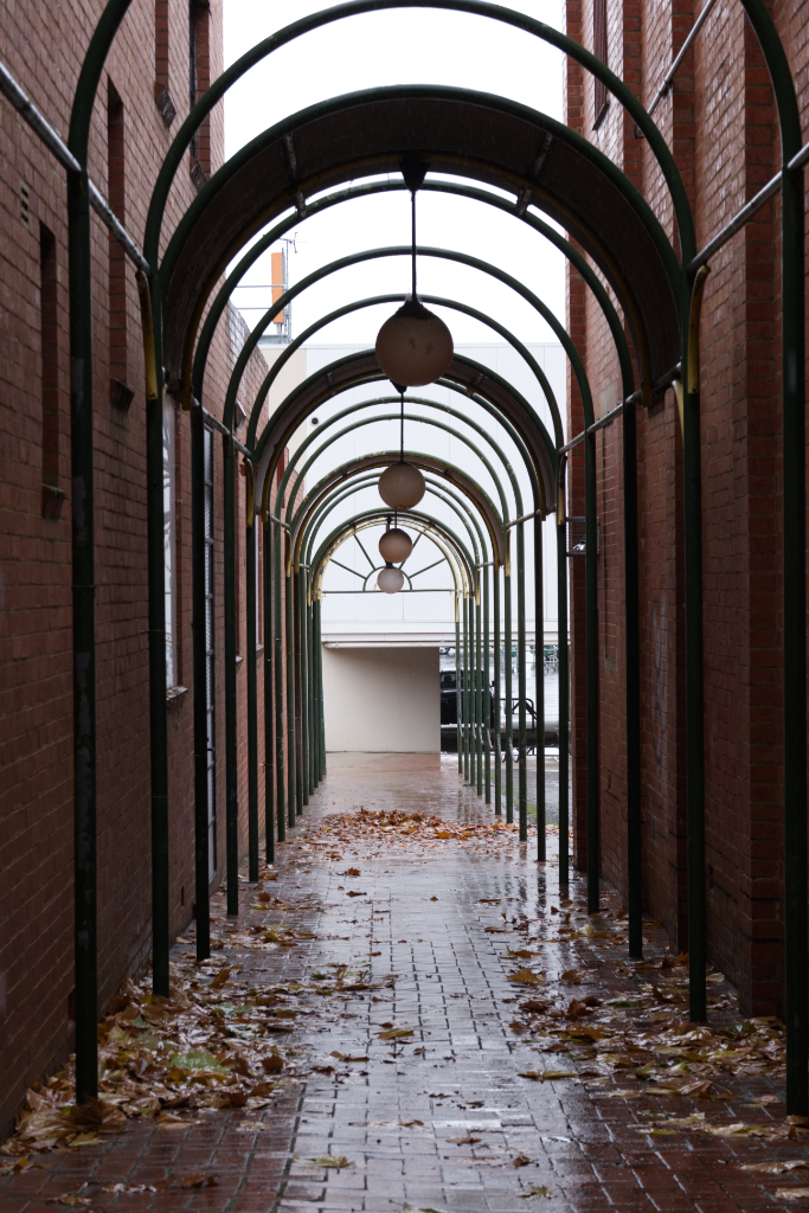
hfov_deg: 18.2
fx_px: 2527
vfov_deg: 27.0
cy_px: 606
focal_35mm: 75
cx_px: 404
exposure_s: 1/200
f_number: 5.6
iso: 800
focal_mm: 50
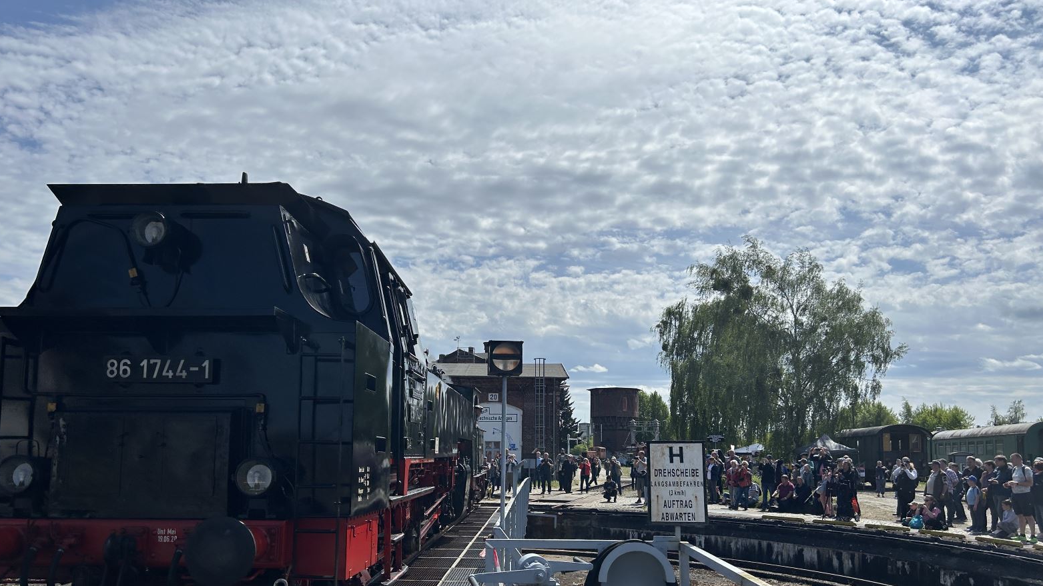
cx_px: 513
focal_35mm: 29
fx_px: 802
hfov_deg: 66.1
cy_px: 379
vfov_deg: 39.8
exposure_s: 1/11364
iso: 50
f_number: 1.5
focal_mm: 5.7
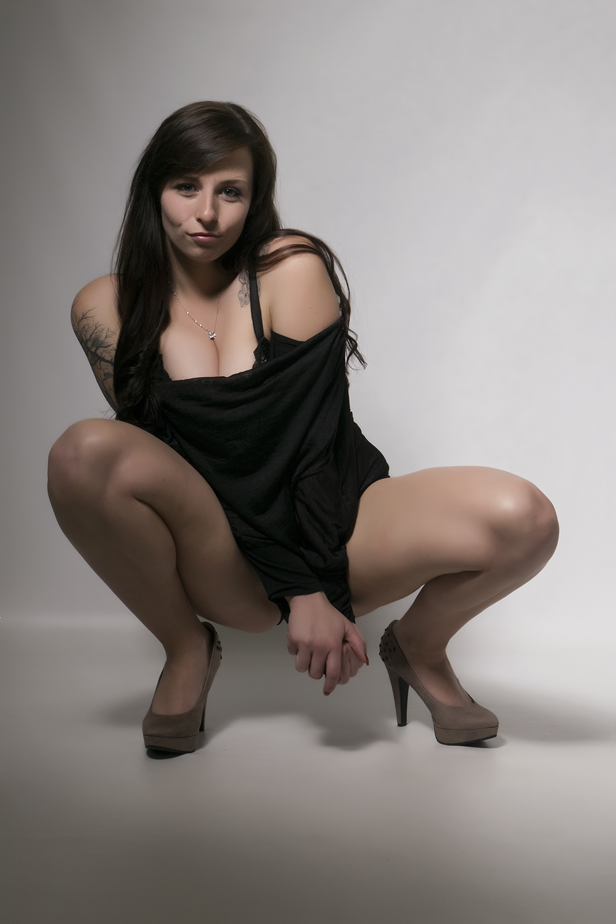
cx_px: 308
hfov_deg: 16.6
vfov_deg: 24.6
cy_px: 462
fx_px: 2117
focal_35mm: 82
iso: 200
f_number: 18
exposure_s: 1/60
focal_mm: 55
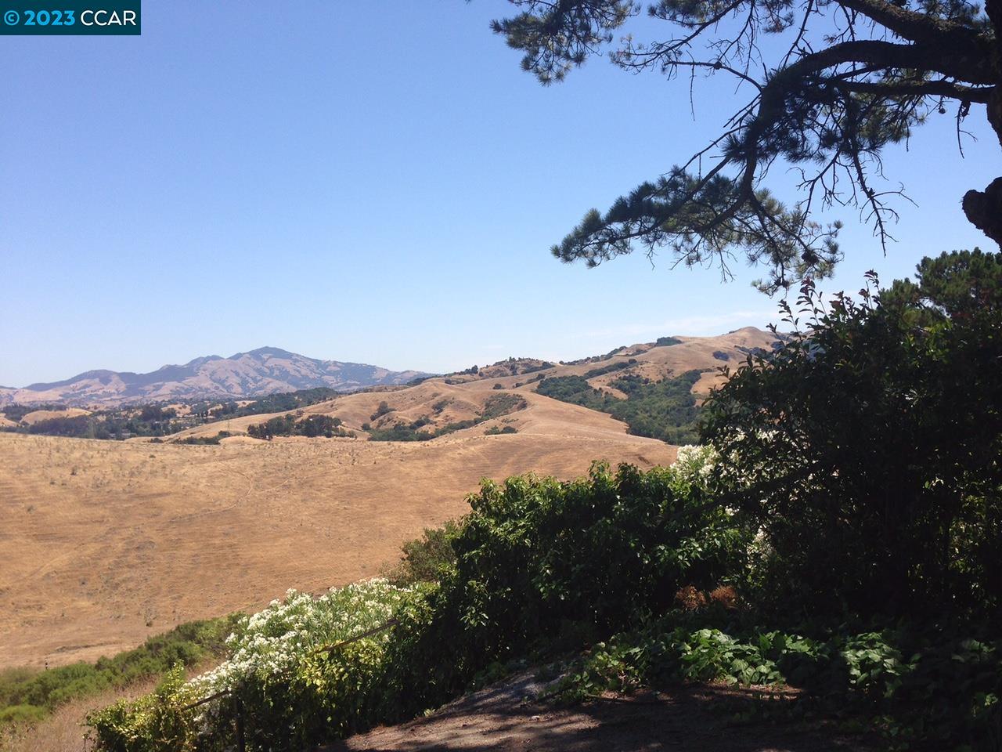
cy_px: 376
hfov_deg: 55.4
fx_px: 955
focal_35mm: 33
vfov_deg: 42.9
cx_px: 501
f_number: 2.4
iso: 50
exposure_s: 1/1427
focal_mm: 4.13
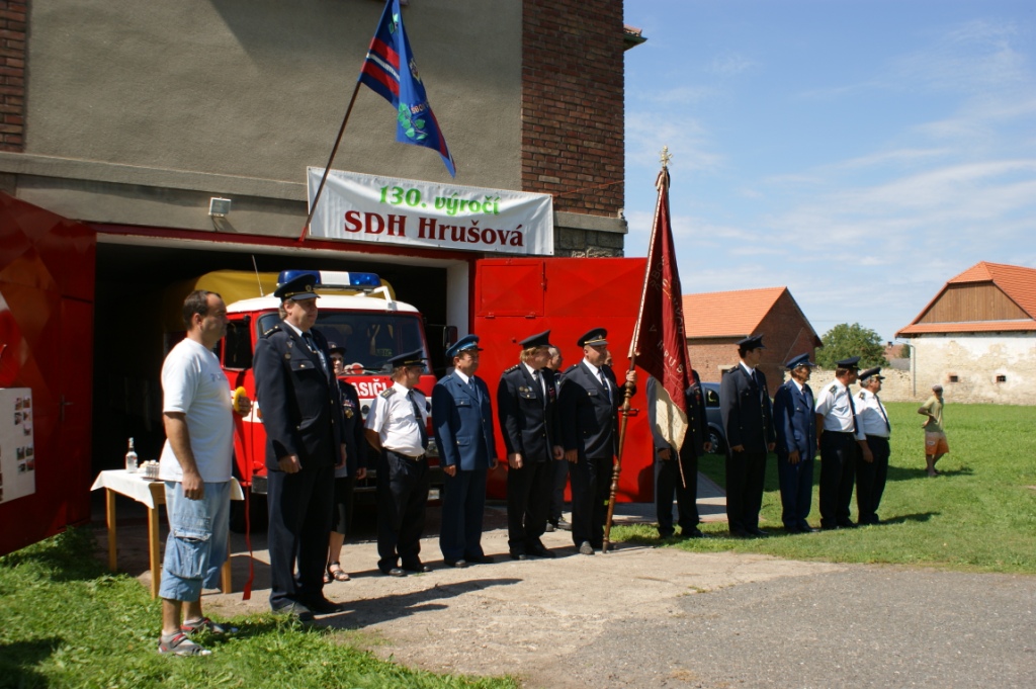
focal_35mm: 30
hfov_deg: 62.0
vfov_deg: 43.5
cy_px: 344
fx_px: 863
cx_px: 518
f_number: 5
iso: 100
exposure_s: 1/400
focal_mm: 20
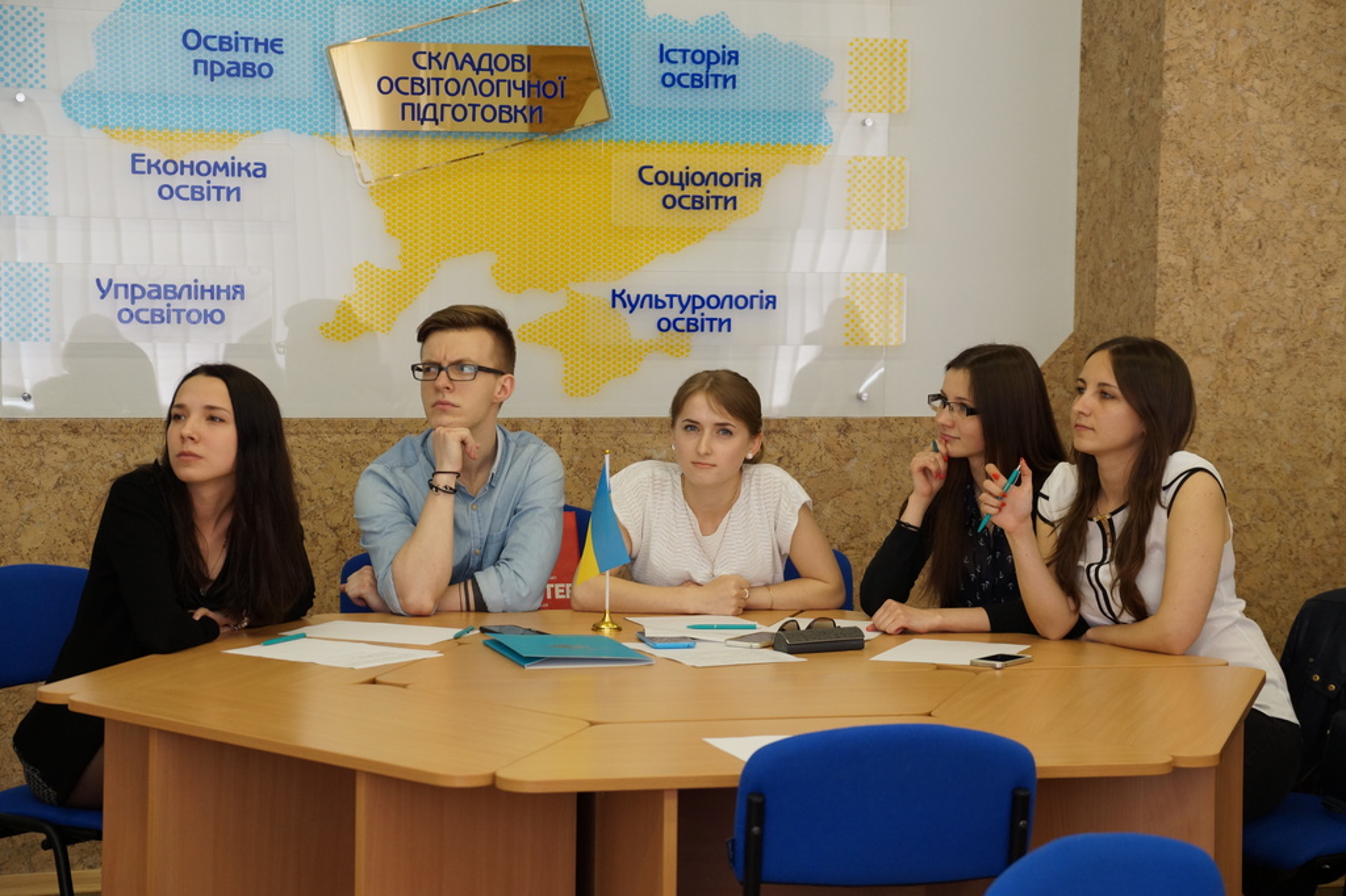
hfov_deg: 27.0
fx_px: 2803
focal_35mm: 75
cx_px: 673
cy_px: 448
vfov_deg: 18.2
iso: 500
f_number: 5
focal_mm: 50
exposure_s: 1/80
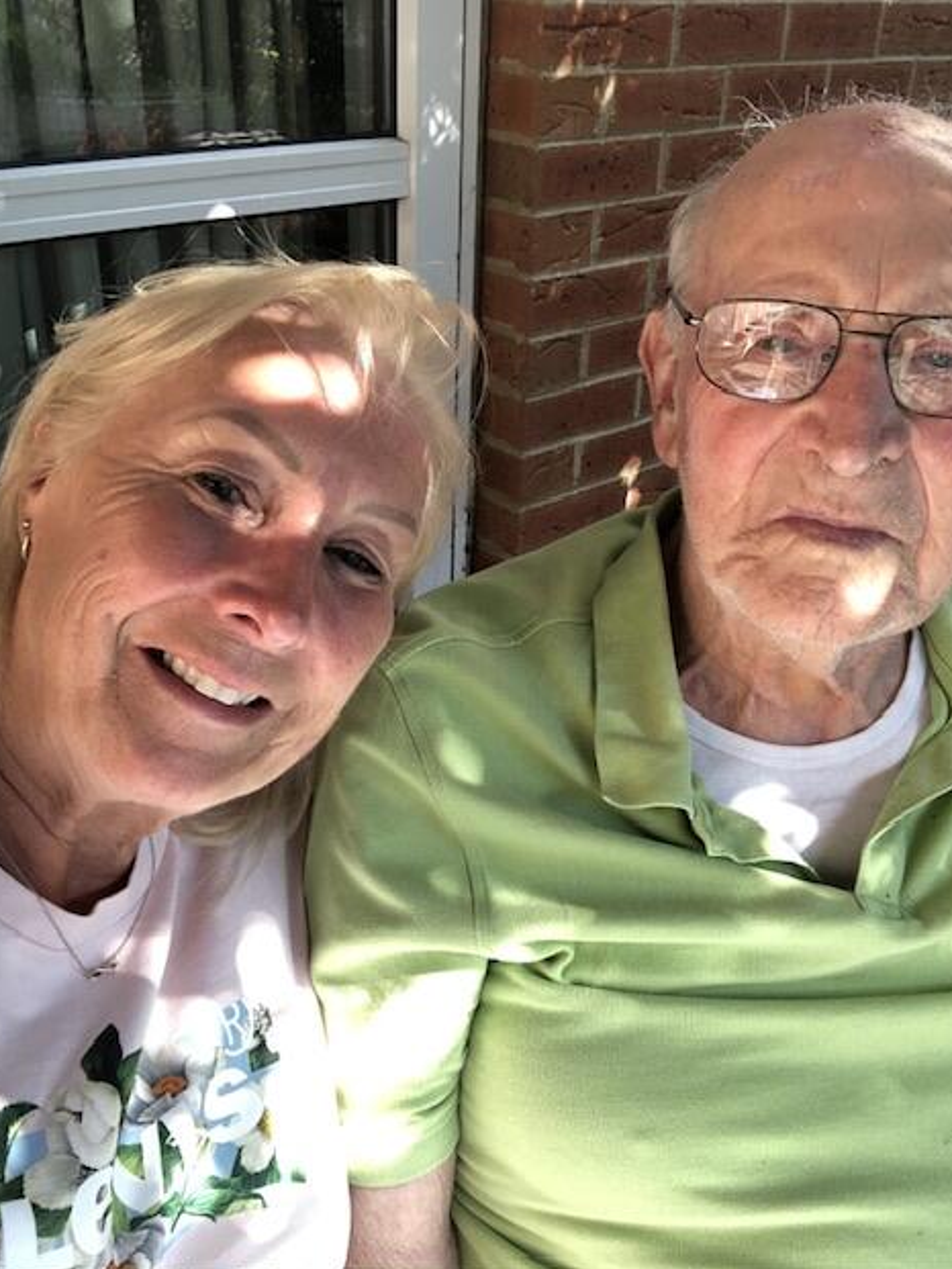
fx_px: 1210
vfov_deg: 55.3
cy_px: 619
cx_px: 477
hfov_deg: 43.0
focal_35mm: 33
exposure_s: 1/120
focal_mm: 2.87
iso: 64
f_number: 2.2
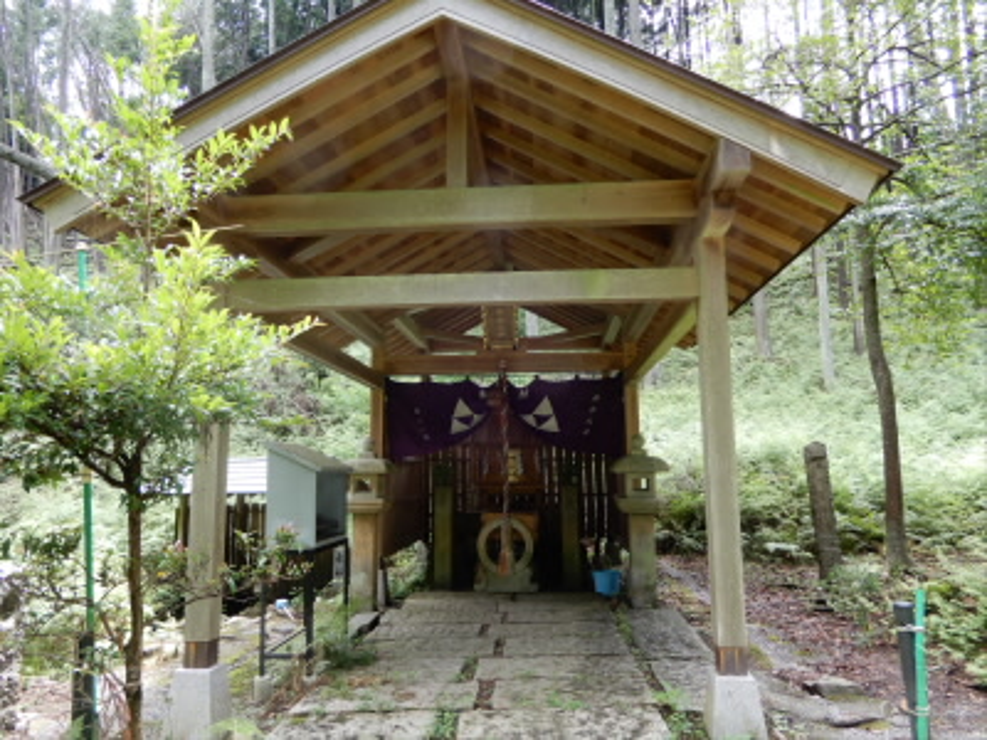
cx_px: 494
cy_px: 370
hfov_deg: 71.6
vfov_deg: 56.8
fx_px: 684
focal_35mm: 24
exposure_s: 1/80
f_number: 3.4
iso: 80
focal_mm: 4.3
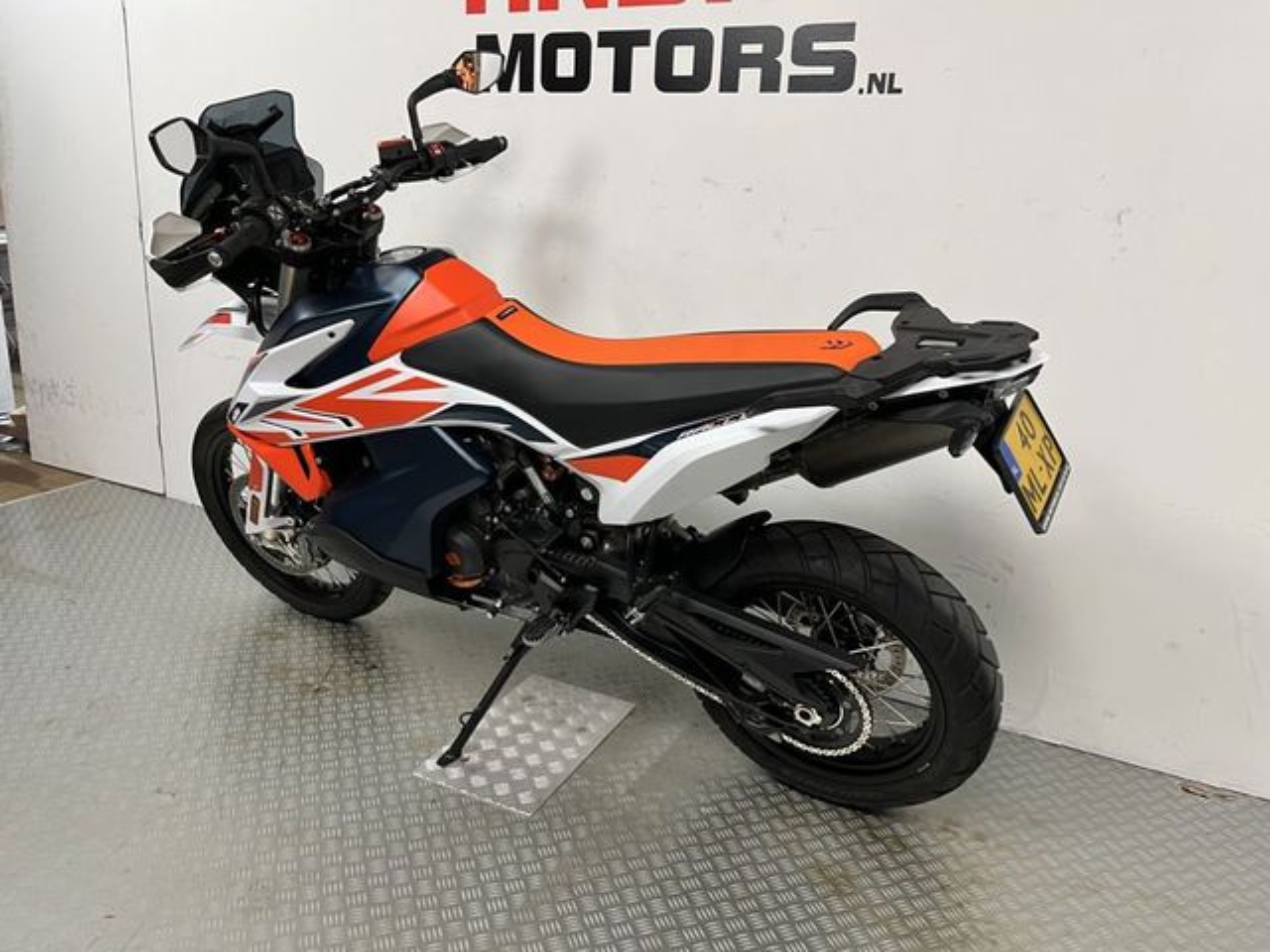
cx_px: 635
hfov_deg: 67.3
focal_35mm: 26
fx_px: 954
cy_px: 476
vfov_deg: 53.1
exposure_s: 1/50
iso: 100
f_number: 1.6
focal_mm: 5.1
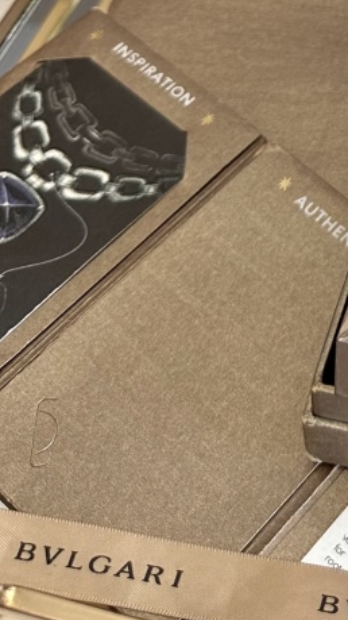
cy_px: -240
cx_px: 606
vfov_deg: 22.4
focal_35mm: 82
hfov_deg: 13.4
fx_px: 1346
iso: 64
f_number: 1.78
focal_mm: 6.86
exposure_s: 1/100
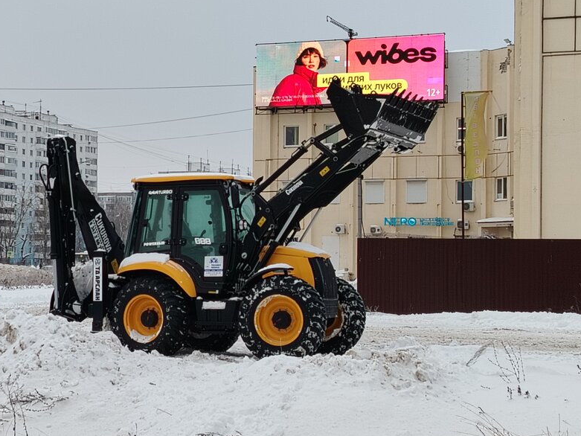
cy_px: 230
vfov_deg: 18.0
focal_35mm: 82
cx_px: 223
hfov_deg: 23.8
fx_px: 1377
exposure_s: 1/202
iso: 100
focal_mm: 5.25
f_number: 1.75
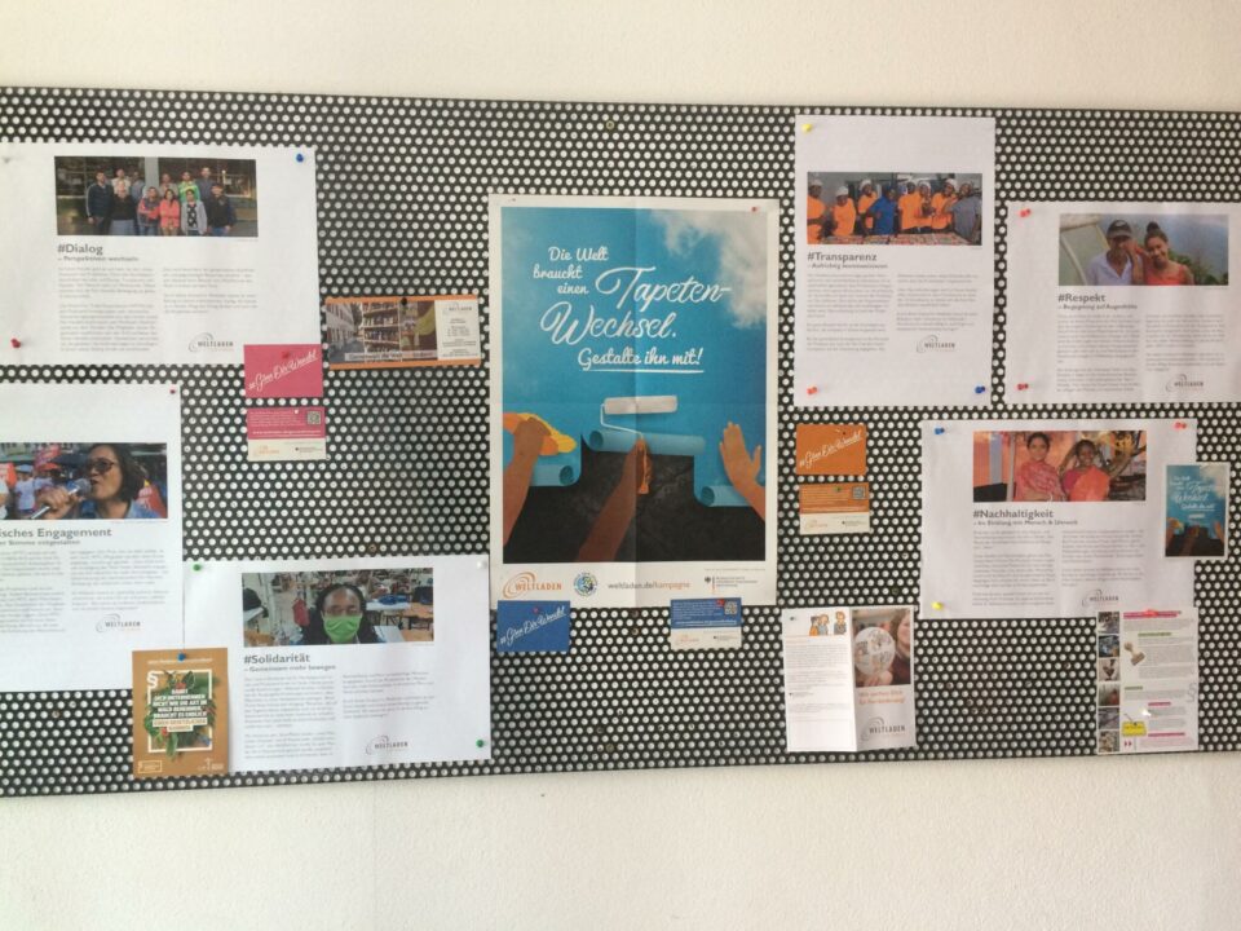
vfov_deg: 48.2
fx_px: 1040
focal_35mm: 29
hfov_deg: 61.7
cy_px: 466
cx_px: 620
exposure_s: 1/33
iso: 125
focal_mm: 4.15
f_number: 2.2
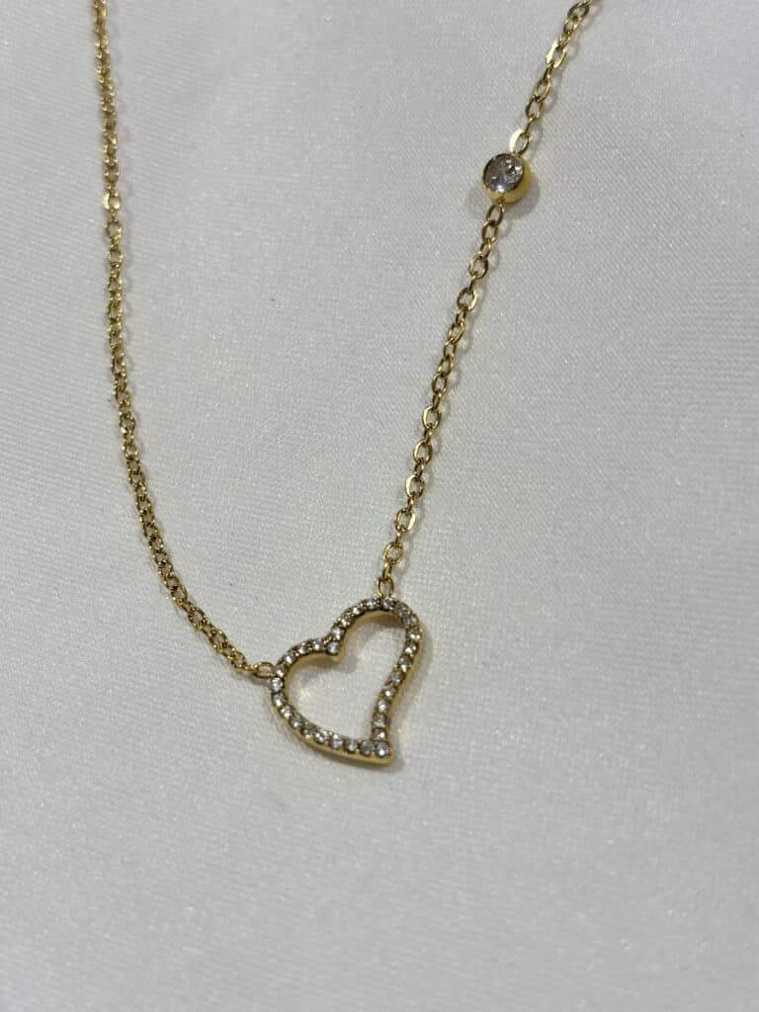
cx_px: 380
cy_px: 506
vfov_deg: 36.8
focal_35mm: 52
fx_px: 1520
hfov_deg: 28.0
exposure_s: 1/337
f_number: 1.6
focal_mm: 5.96
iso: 32
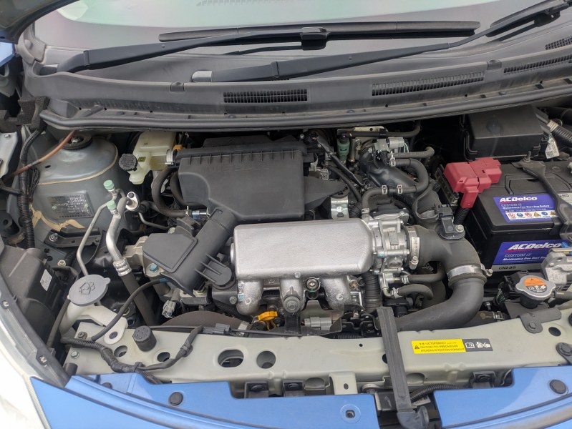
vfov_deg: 54.9
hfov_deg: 69.4
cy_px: 214
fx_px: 413
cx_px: 286
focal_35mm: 25
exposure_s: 1/120
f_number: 1.89
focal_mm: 5.43
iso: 242
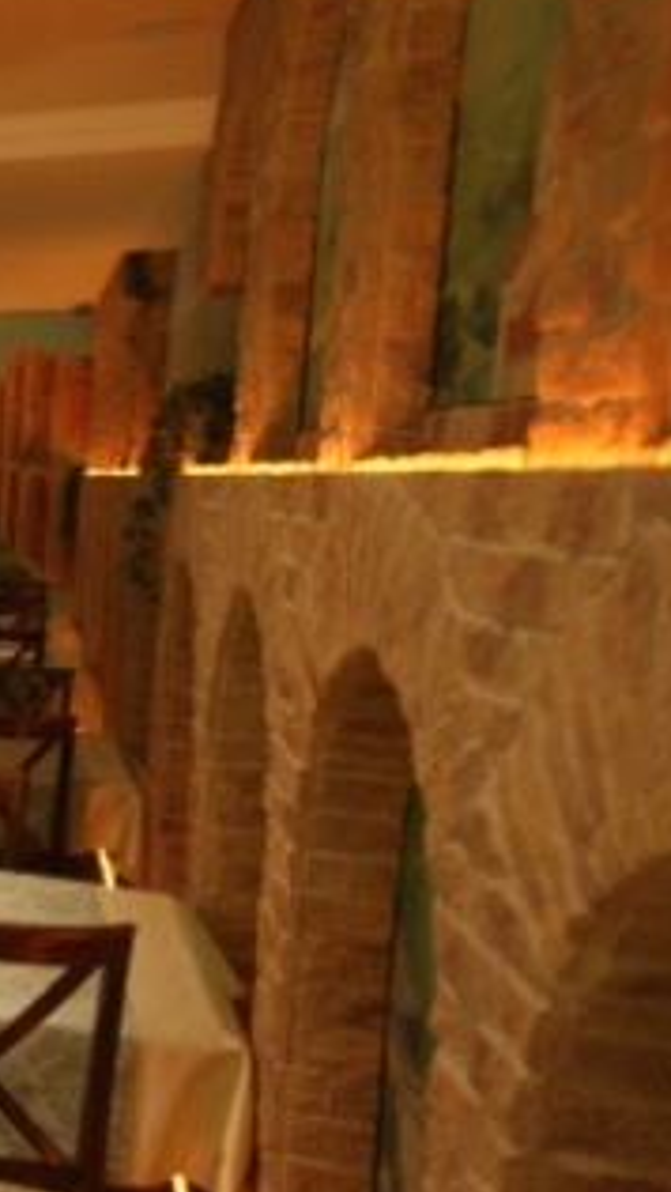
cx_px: -620
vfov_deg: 48.3
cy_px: 587
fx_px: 1327
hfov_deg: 19.2
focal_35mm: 42
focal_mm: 12
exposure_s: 1/5
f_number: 4.5
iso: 400
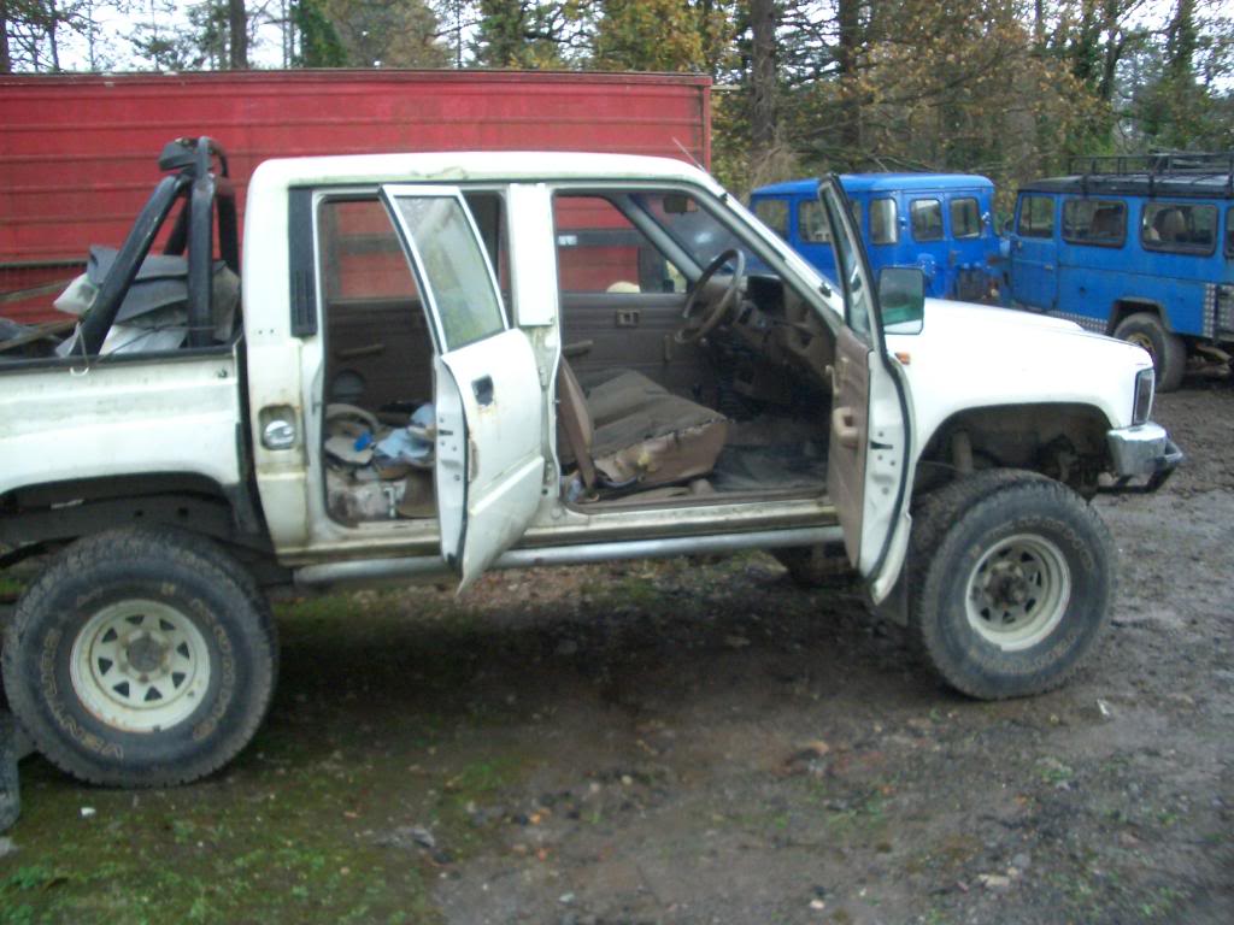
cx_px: 617
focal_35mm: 35
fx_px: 1248
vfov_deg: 40.7
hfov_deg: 52.6
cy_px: 462
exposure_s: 1/50
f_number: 2.6
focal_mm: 5.8
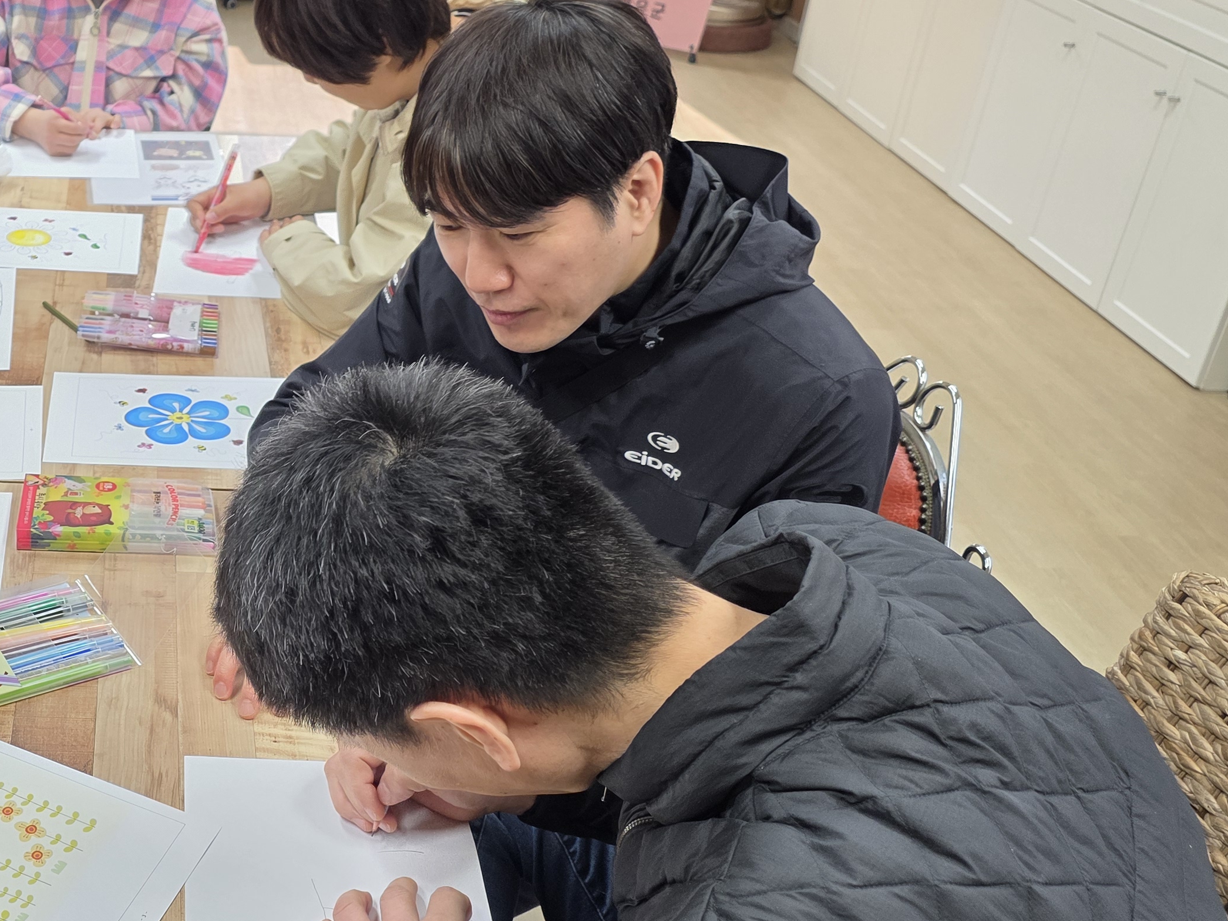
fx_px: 1561
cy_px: 401
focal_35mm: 44
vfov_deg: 32.8
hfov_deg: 39.6
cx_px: 106
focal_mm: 6.25
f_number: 1.7
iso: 160
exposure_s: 1/120
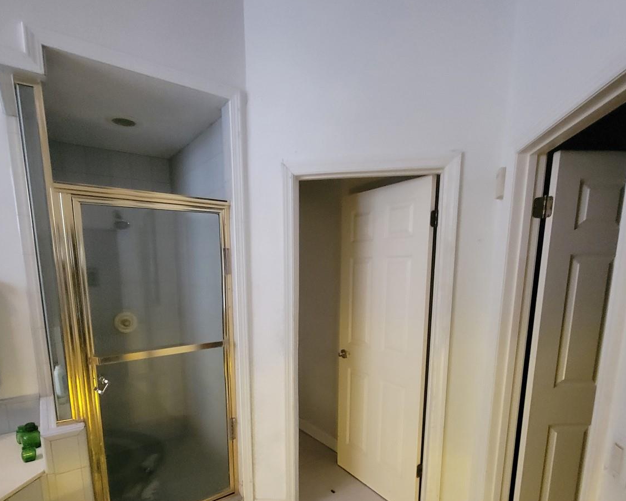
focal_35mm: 18
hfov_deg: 86.3
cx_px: 298
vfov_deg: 72.0
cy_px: 326
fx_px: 333
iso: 800
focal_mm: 2.2
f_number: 2.2
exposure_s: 1/24
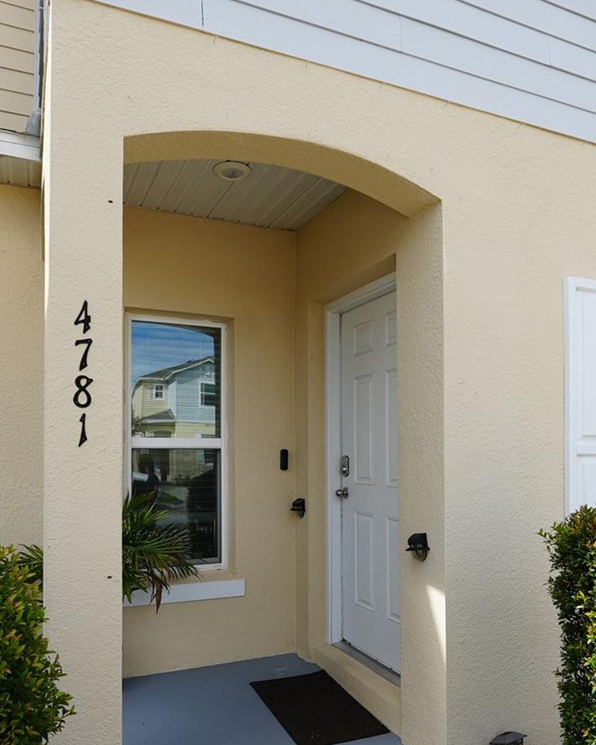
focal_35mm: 27
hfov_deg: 53.2
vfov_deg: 63.6
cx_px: 302
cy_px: 442
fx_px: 595
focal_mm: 11
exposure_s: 1/250
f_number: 5
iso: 80
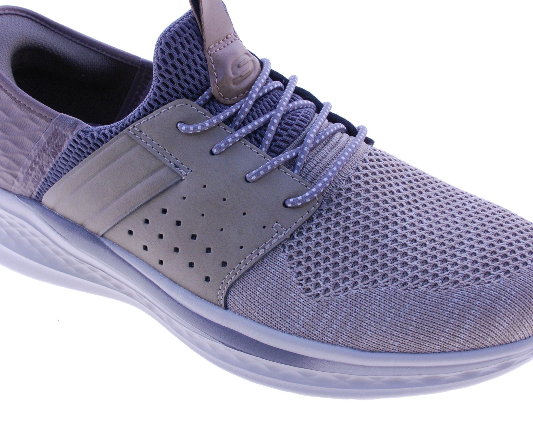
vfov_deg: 27.7
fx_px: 863
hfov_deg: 34.3
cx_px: 228
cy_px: 172
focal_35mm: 55
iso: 800
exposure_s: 1/30
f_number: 13
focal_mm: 27
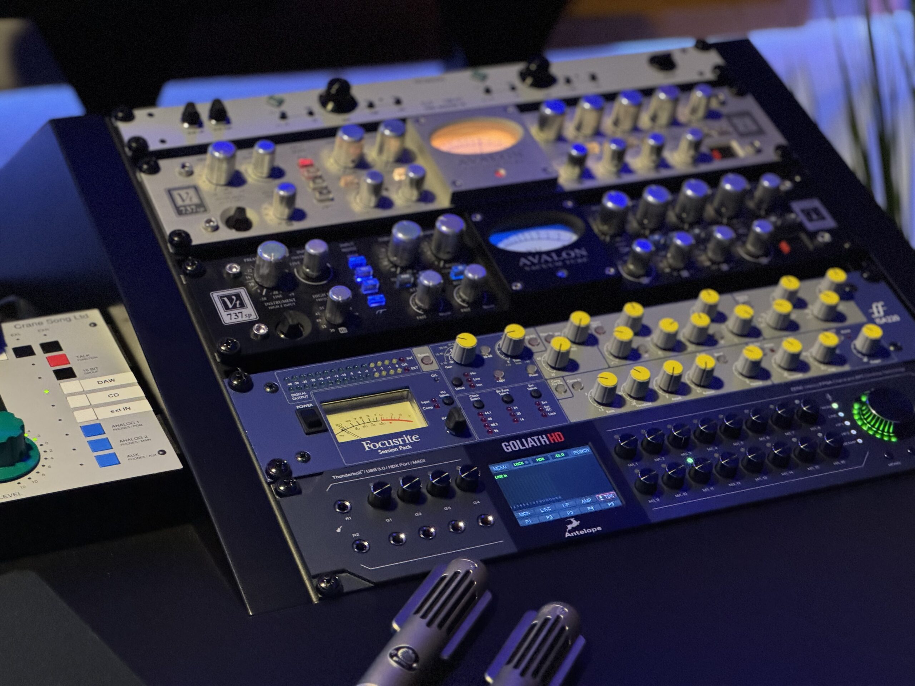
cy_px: 343
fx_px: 2035
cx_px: 458
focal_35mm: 77
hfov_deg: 25.3
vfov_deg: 19.1
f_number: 2.8
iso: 1600
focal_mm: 9
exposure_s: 1/30
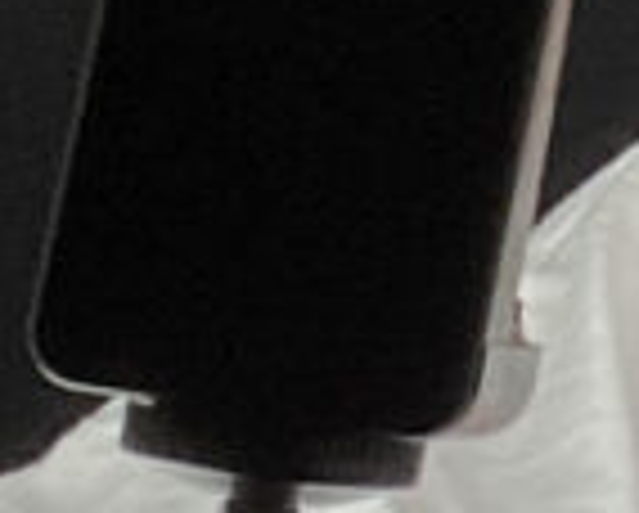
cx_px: 1328
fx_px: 3996
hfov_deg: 8.6
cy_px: -495
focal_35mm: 211
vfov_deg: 7.1
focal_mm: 2.71
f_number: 2.2
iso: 64
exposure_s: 1/100
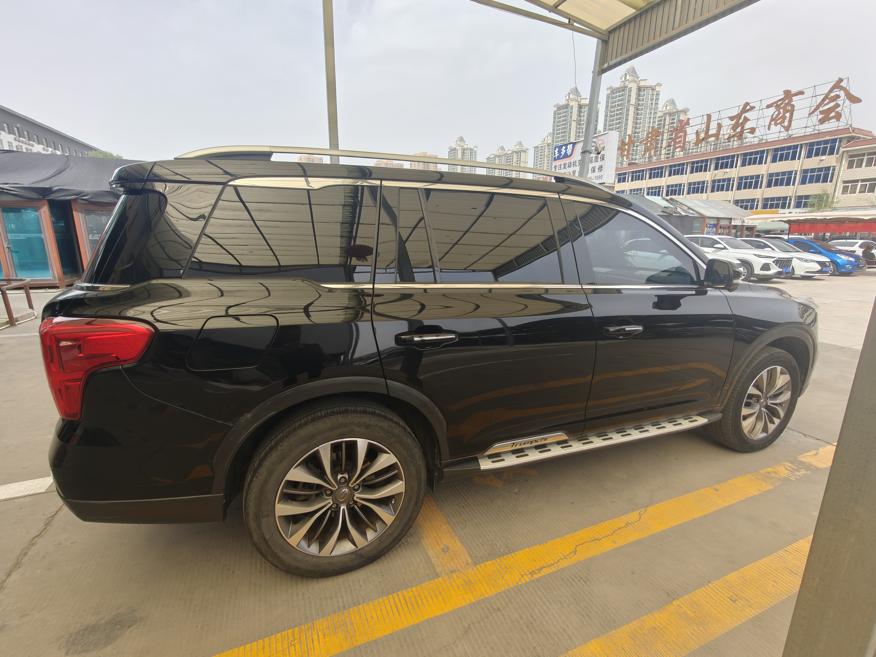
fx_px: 380
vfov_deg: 81.7
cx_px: 438
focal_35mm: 15
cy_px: 328
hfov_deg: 98.2
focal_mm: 2.3
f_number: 2
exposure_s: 1/301
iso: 100
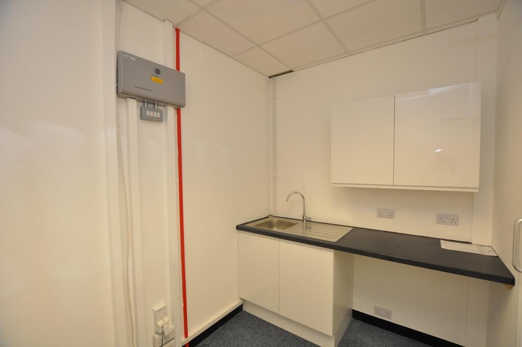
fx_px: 217
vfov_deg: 77.2
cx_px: 261
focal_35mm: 15
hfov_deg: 100.5
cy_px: 174
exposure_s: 1/60
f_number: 4
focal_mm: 10
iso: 800
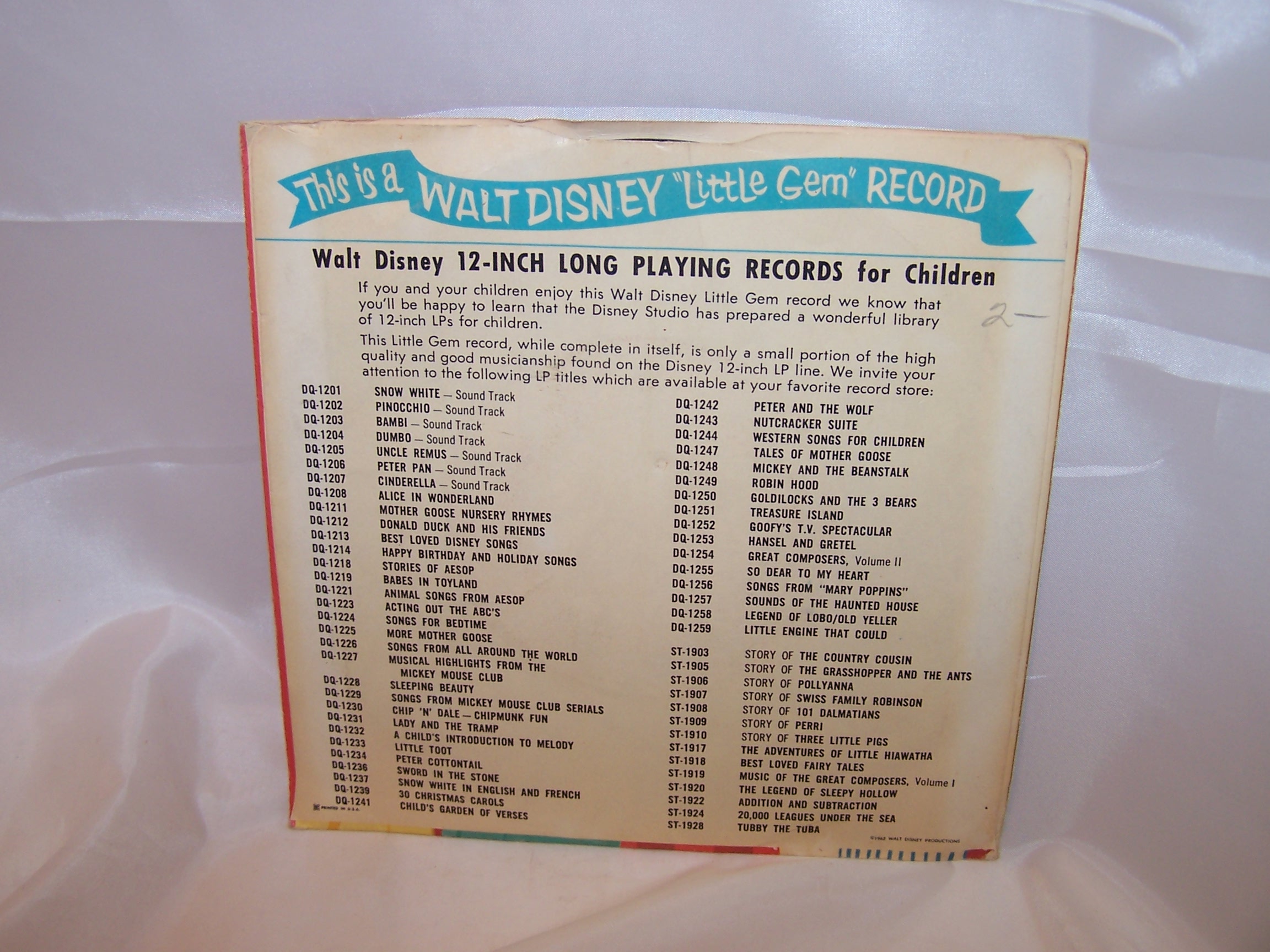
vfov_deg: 37.7
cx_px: 635
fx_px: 1394
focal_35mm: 38
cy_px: 476
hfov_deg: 49.0
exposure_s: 1/60
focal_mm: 6.3
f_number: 2.8
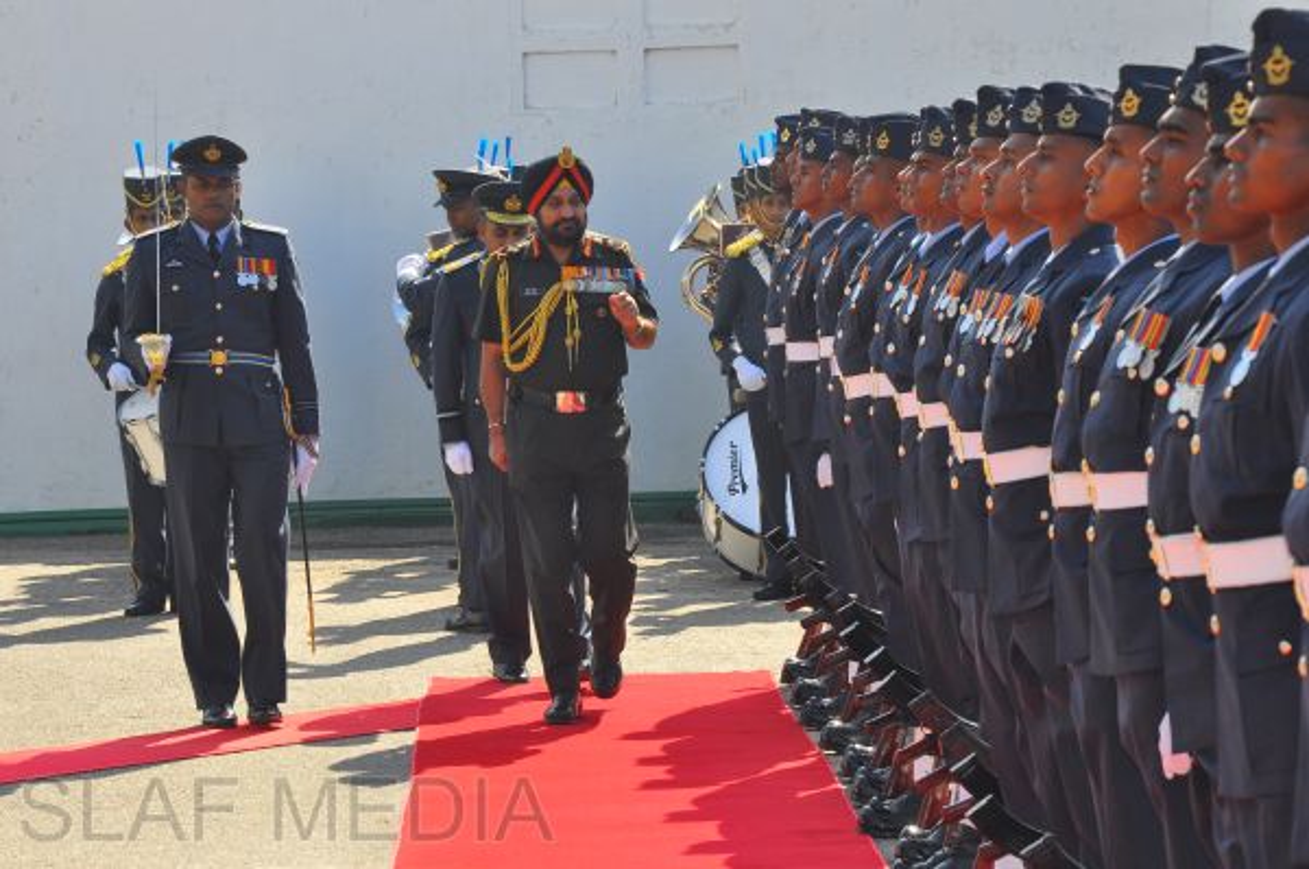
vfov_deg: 9.3
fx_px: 5336
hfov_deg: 14.0
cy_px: 434
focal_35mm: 147
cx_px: 654
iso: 320
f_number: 14
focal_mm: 98
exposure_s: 1/125
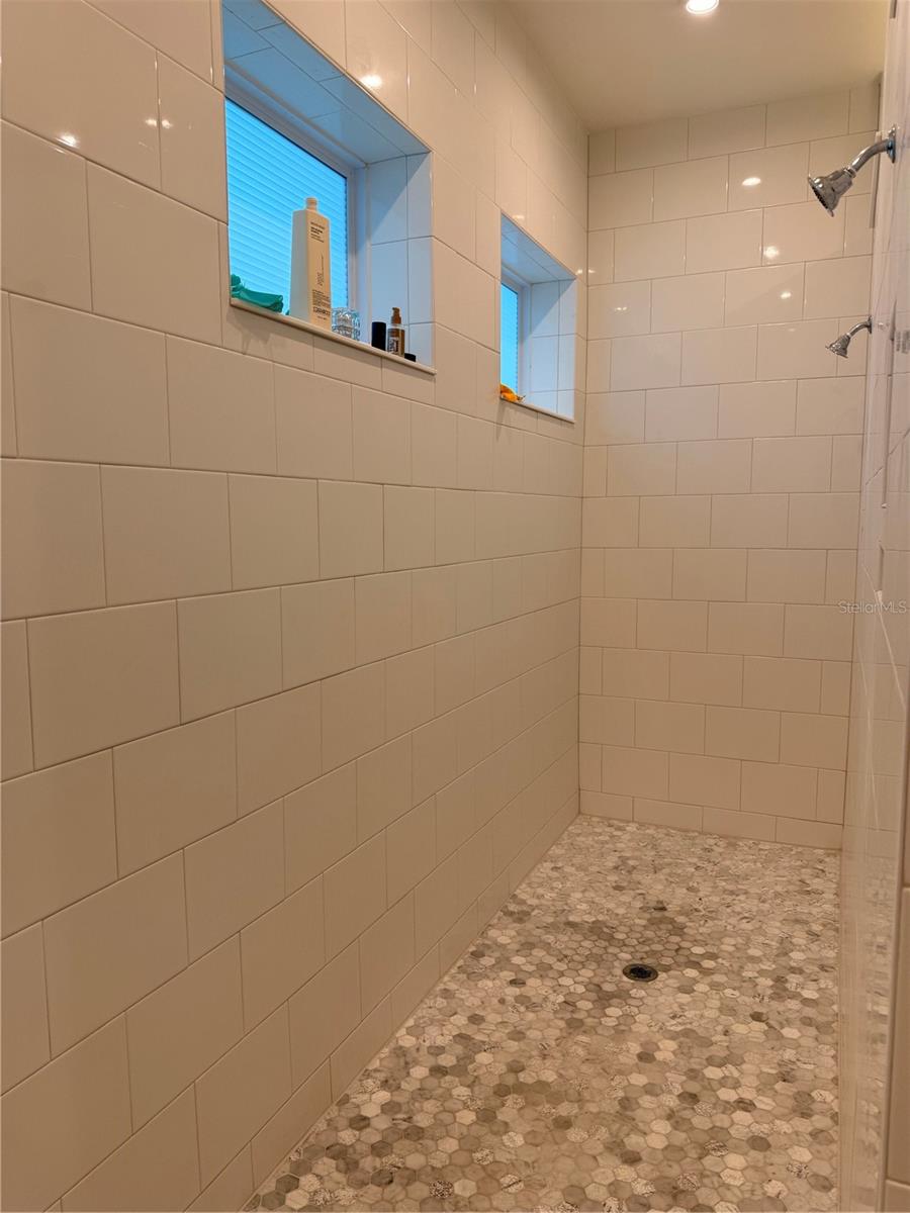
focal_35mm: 24
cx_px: 455
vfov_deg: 71.6
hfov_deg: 56.8
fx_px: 841
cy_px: 606
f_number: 1.78
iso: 80
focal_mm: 6.76
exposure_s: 1/130
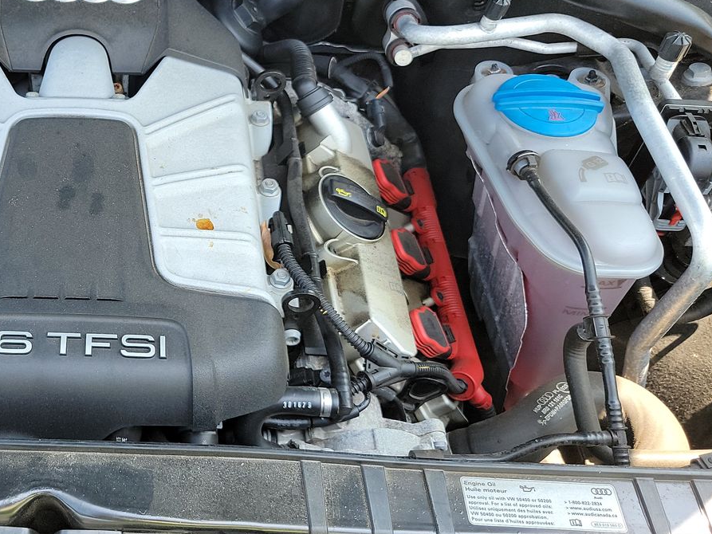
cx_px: 85
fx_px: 885
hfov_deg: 40.8
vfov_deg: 33.4
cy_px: 187
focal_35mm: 43
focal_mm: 6.7
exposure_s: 1/119
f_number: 1.8
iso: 98
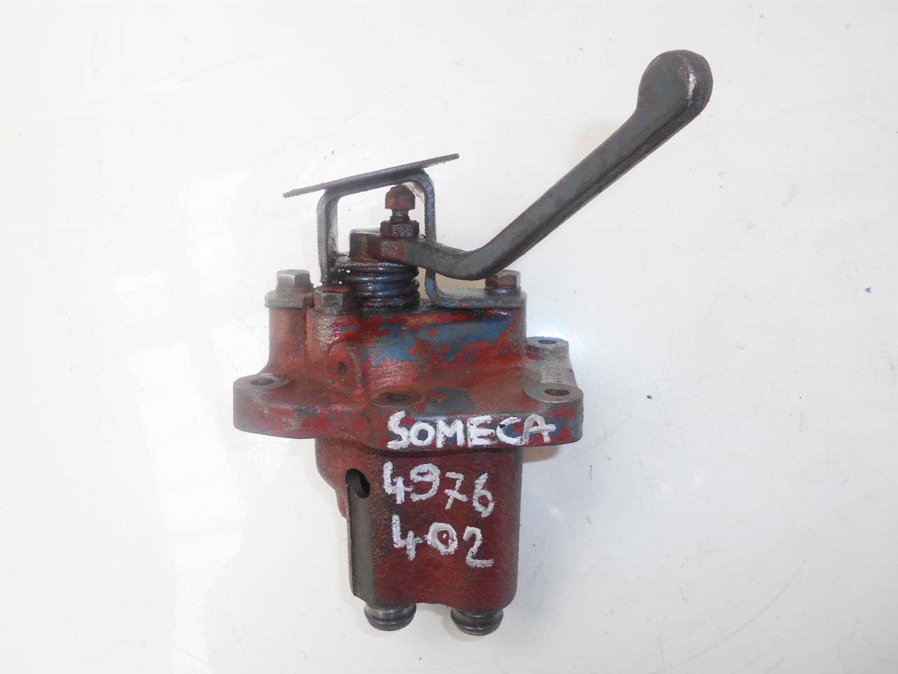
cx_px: 449
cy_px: 337
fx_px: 674
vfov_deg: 53.1
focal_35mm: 26
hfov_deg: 67.3
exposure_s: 1/40
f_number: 3.2
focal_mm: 4.6
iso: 80
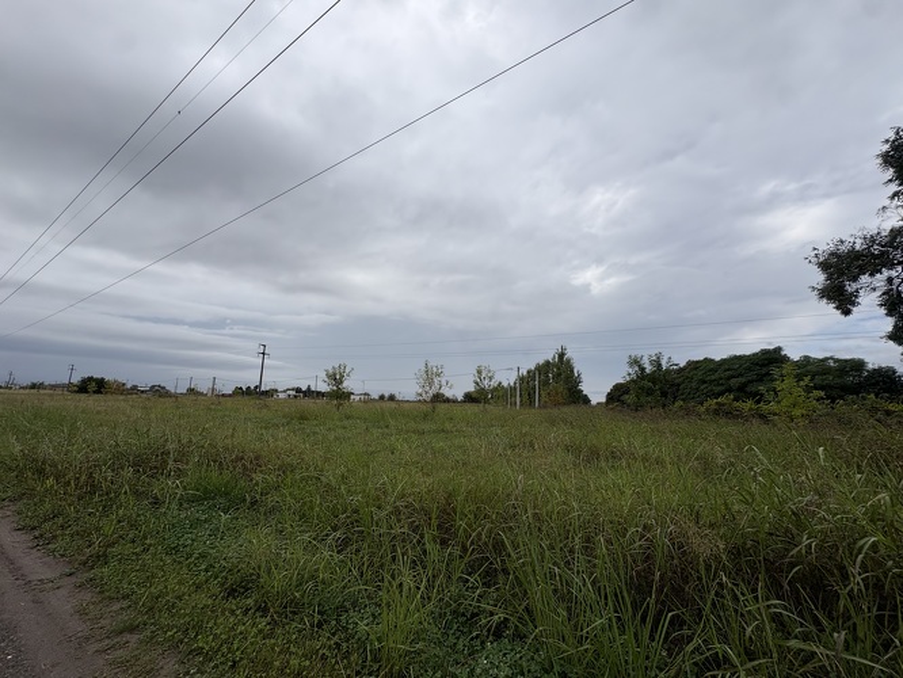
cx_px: 452
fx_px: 365
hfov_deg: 102.0
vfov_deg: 85.7
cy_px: 339
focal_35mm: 14
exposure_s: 1/2494
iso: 50
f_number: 2.2
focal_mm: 2.22
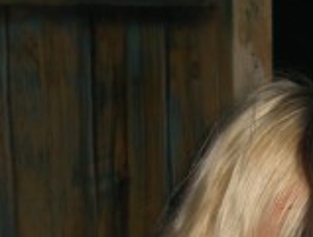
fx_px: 1296
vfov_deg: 10.0
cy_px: 371
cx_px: 283
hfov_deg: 13.6
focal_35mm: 143
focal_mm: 7.9
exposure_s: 1/60
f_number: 2.8
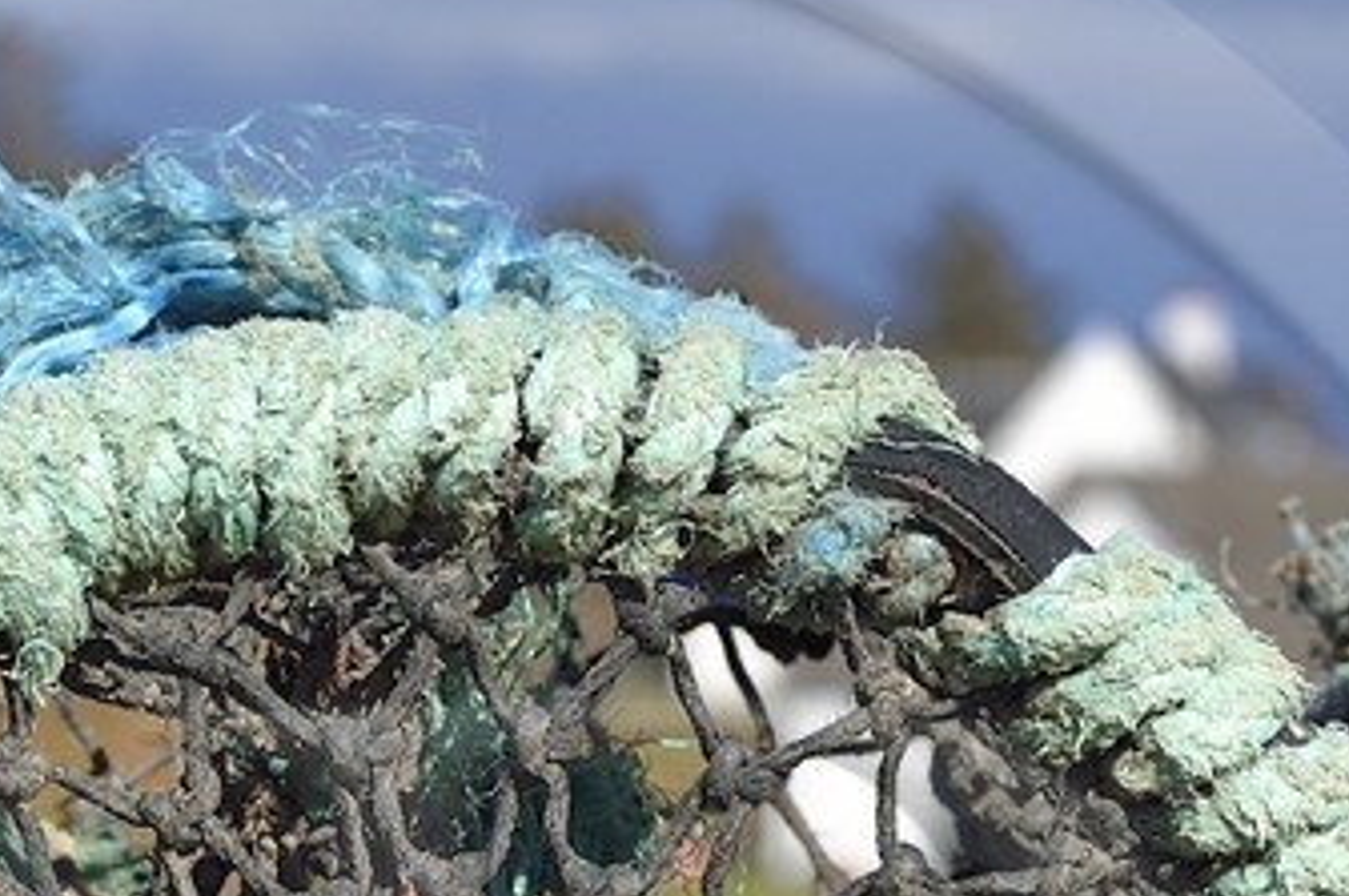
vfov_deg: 3.1
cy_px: 1370
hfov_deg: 4.7
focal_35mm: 438
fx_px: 16389
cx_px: 217
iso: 200
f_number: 9
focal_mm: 92
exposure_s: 1/500
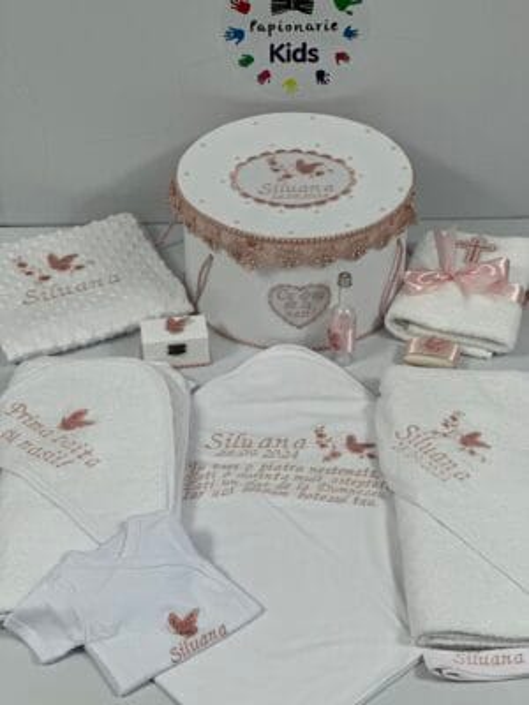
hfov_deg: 19.1
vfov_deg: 25.3
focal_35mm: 77
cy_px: 352
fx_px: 1569
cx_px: 264
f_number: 2.8
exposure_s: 1/100
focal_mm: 9
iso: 200
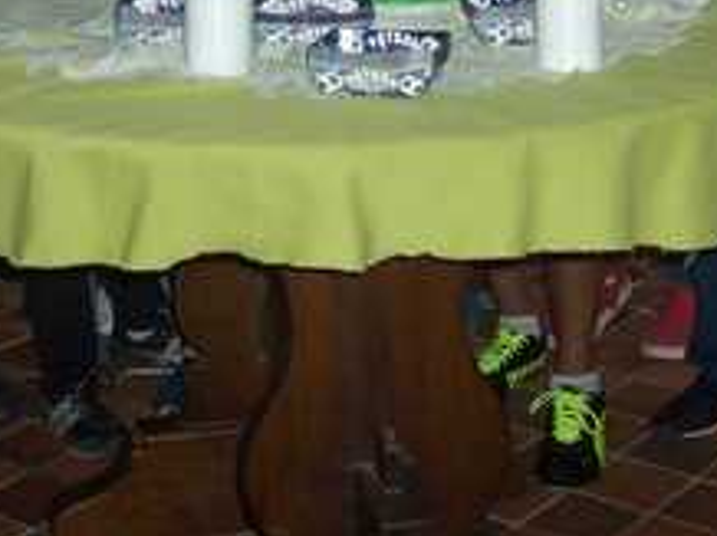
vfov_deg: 14.2
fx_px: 2069
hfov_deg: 19.6
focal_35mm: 100
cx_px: 447
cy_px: -138
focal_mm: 5.7
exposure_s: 1/30
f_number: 2.9
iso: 125
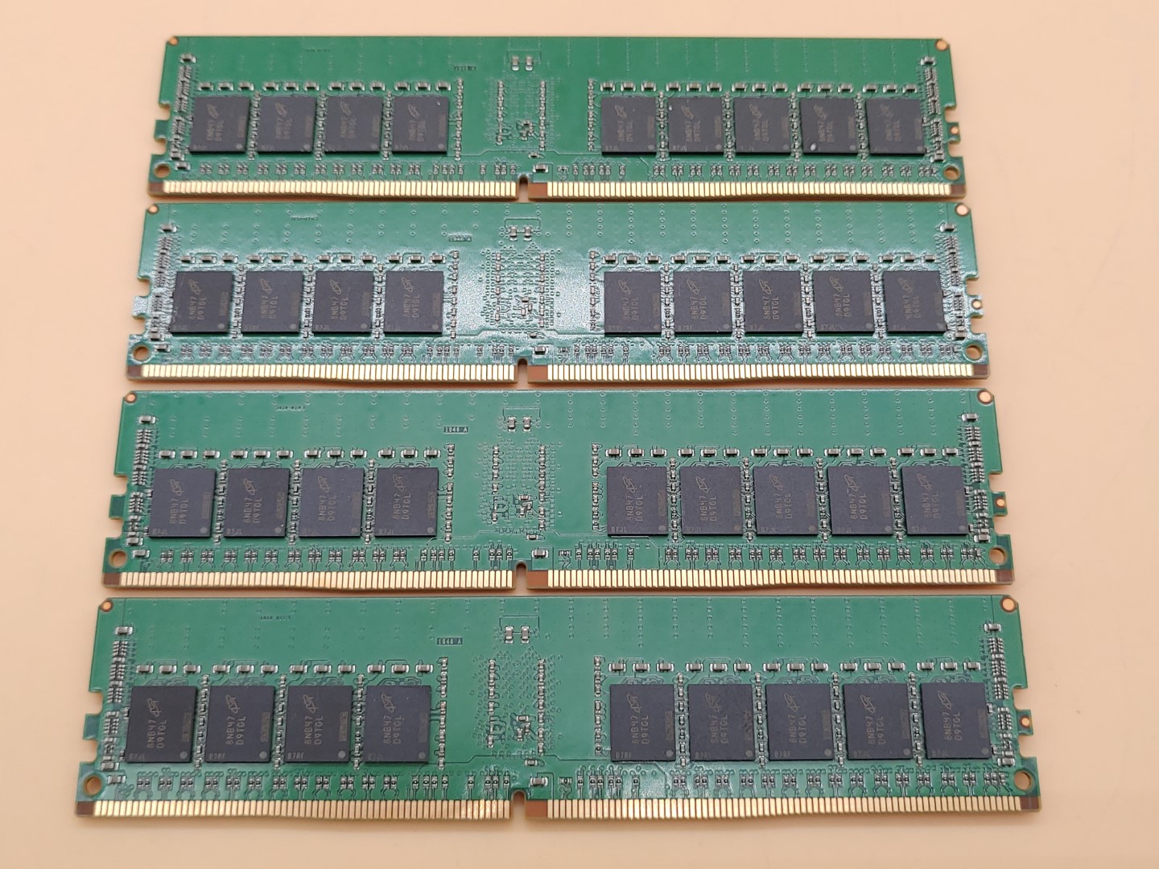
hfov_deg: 47.9
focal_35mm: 39
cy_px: 434
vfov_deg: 36.8
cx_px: 580
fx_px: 1306
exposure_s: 1/63
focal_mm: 4.36
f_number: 1.8
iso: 50
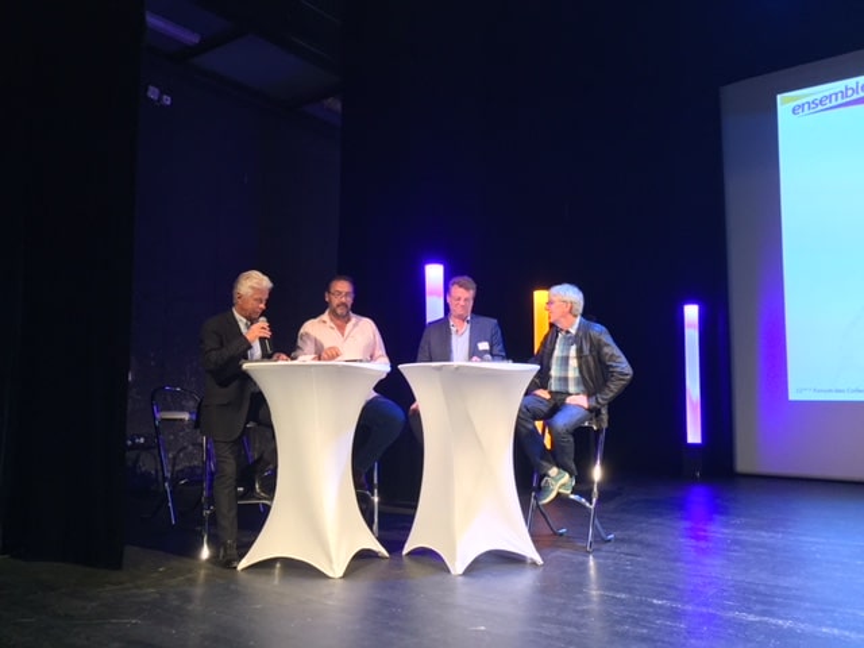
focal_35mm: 29
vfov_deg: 48.2
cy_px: 324
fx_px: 724
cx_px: 432
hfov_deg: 61.7
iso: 250
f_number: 2.2
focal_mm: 4.15
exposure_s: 1/33
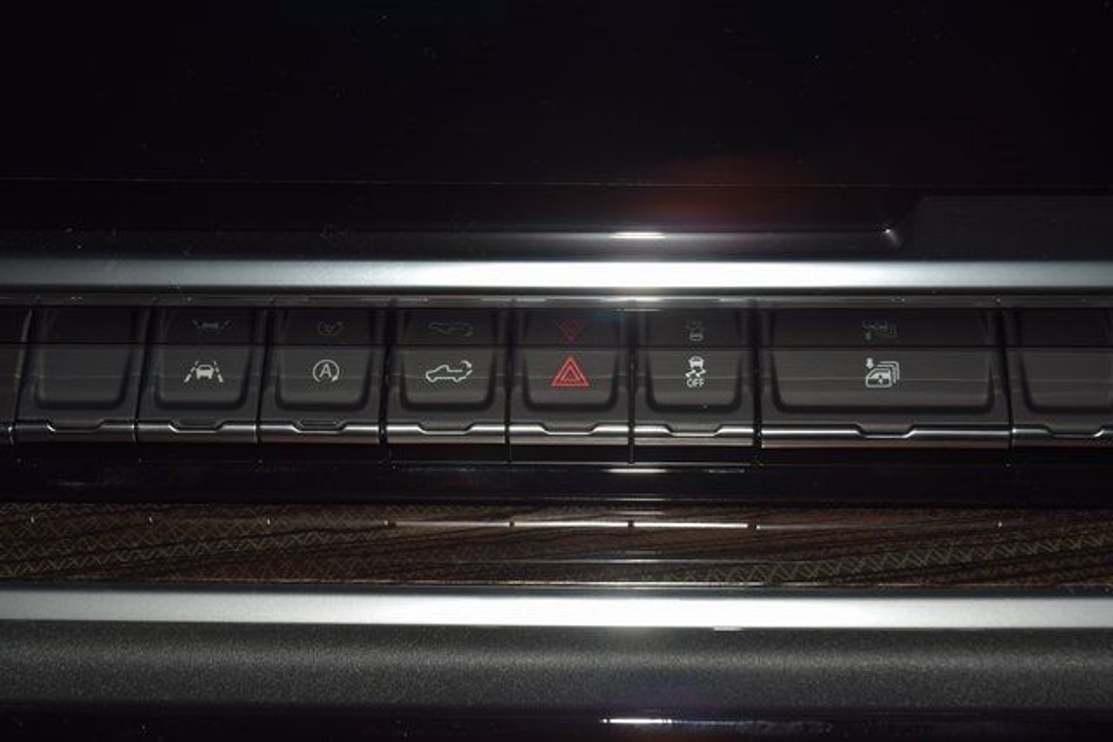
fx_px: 2134
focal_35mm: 69
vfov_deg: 19.7
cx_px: 556
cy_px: 371
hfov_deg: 29.2
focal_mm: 46
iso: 100
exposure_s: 1/60
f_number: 8
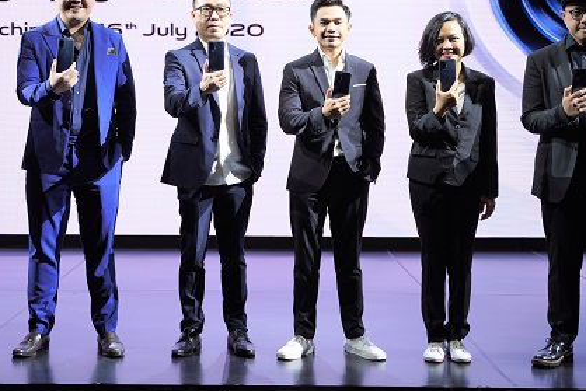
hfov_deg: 30.5
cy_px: 119
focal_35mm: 66
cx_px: 258
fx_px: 1075
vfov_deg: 20.5
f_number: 2.8
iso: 200
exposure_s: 1/100
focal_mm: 46
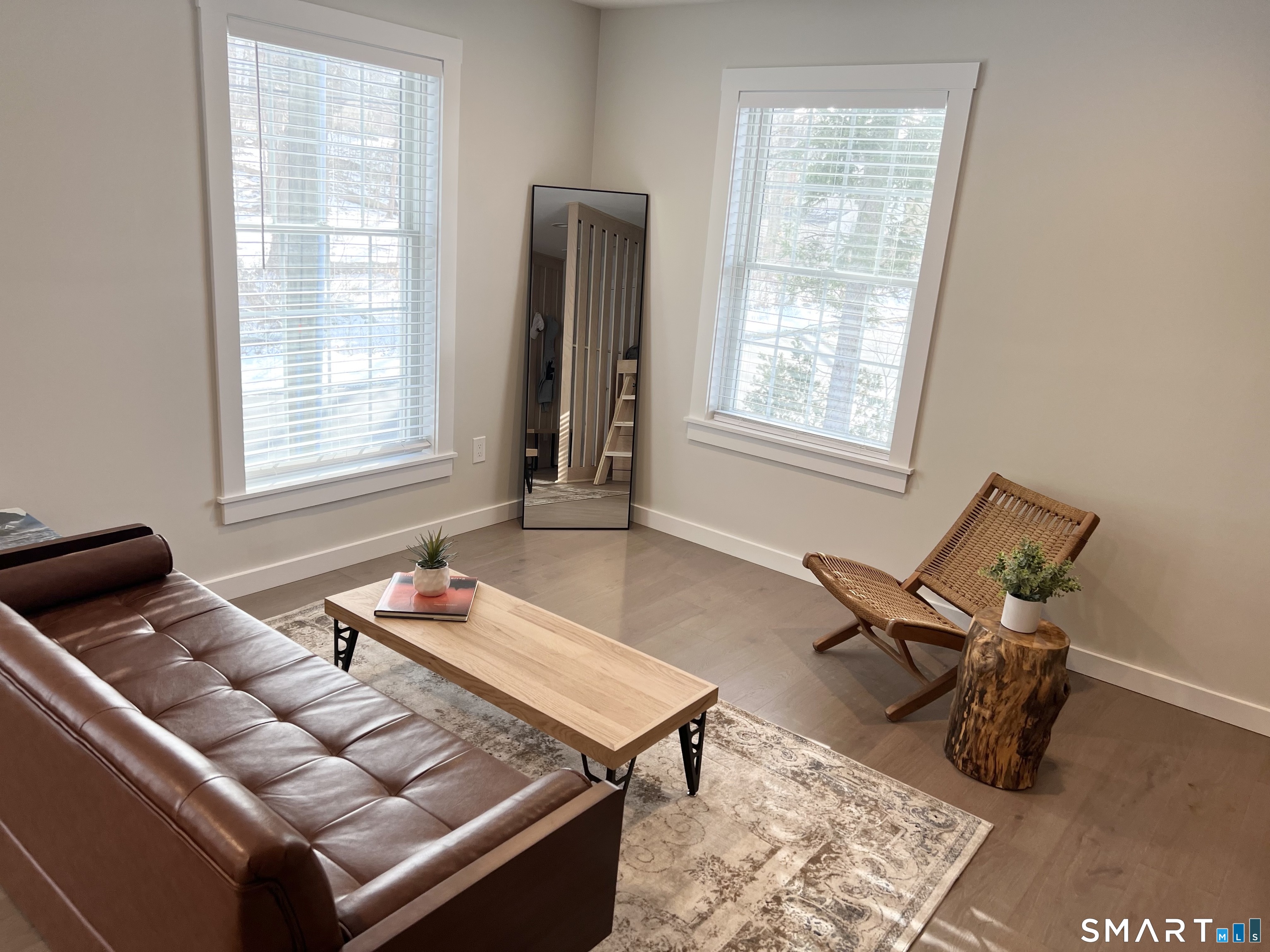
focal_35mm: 26
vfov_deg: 53.1
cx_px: 635
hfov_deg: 67.3
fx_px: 954
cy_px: 476
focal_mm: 5.7
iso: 50
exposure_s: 1/120
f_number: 1.5
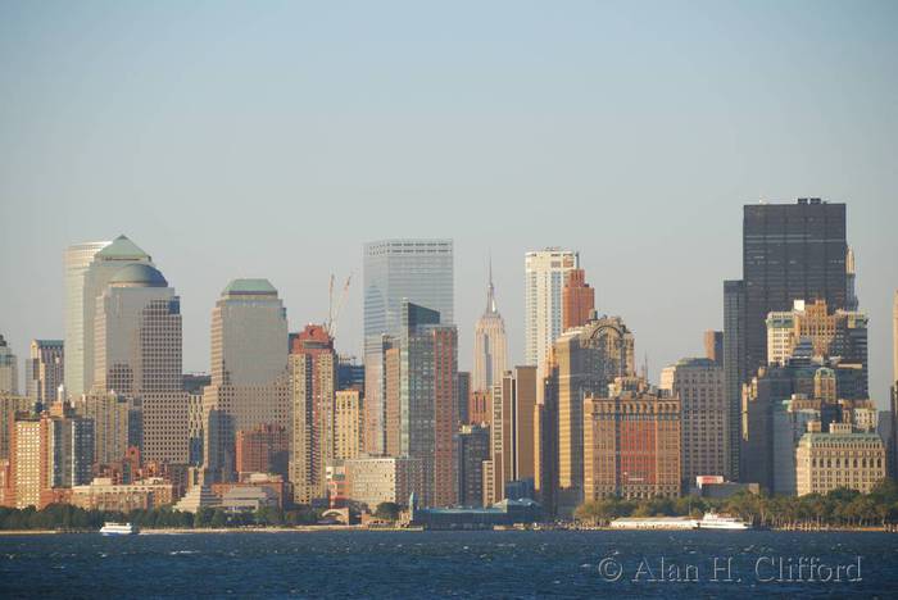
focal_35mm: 202
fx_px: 5055
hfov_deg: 10.2
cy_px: 300
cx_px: 449
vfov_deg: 6.8
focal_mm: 135
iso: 250
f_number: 5.6
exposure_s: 1/500
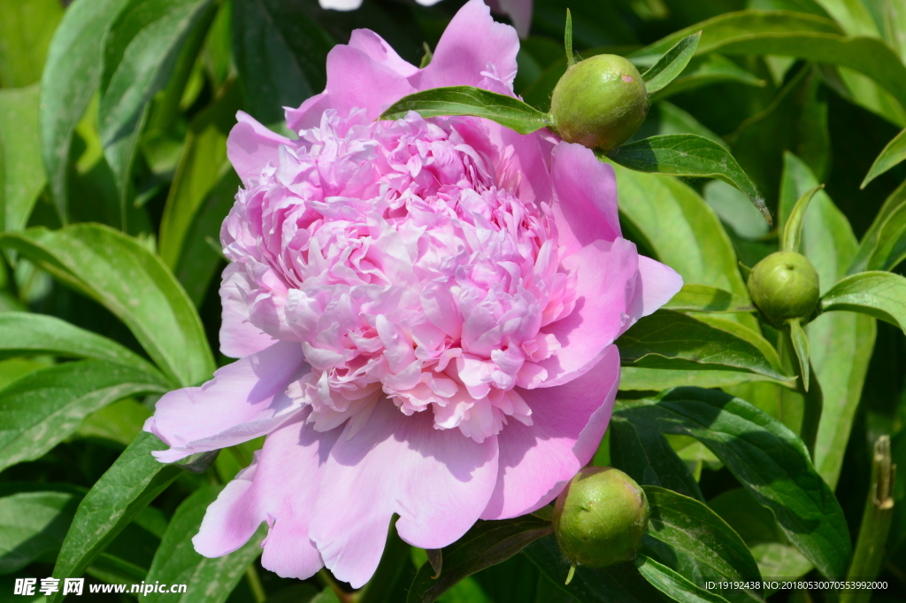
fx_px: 7544
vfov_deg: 4.6
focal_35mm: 300
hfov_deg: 6.9
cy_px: 302
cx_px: 453
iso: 360
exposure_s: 1/250
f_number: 20
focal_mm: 200
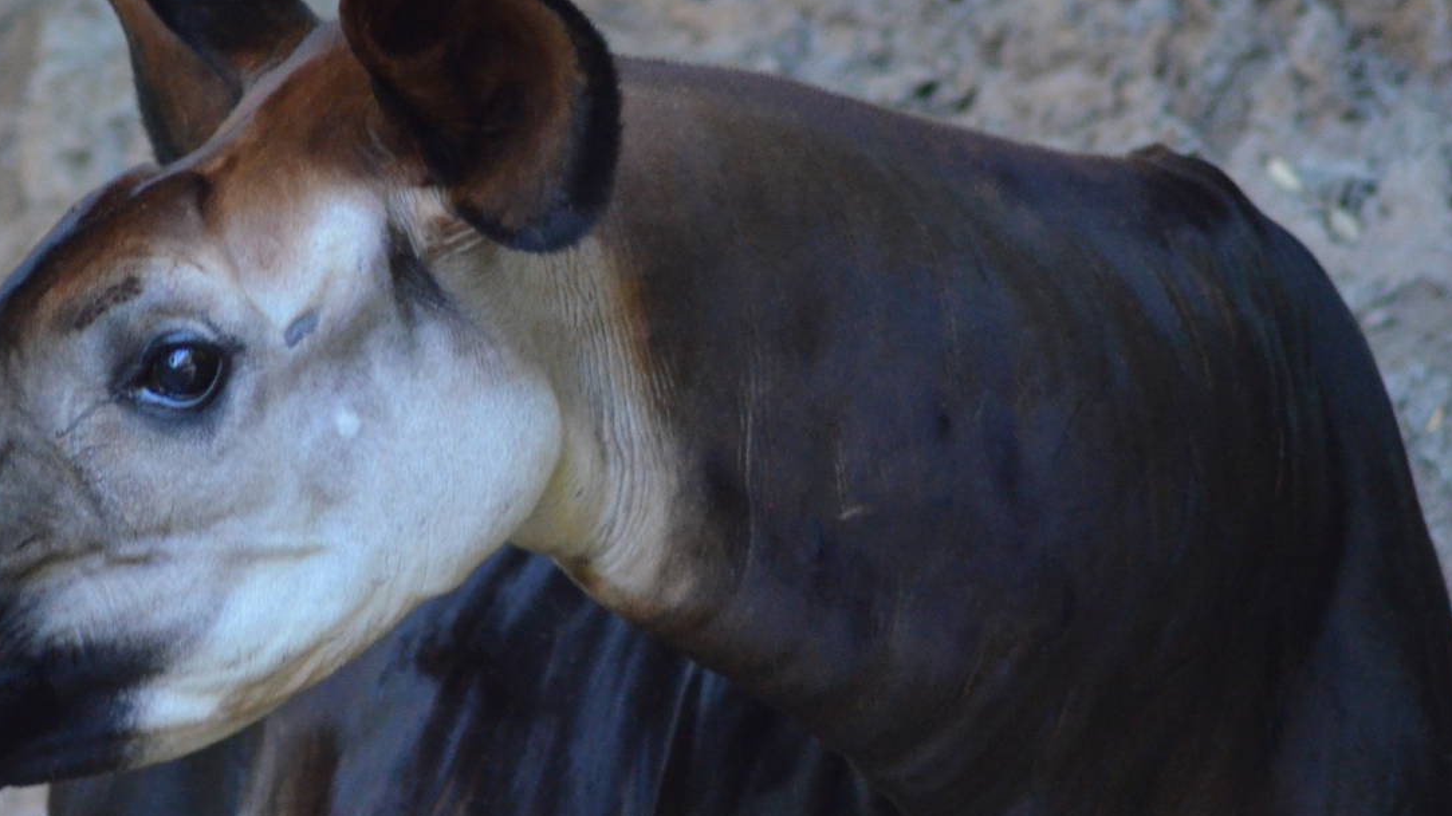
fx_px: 26756
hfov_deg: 3.1
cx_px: 460
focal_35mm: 695
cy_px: 462
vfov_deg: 1.7
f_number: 5.6
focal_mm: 300
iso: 3200
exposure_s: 1/320
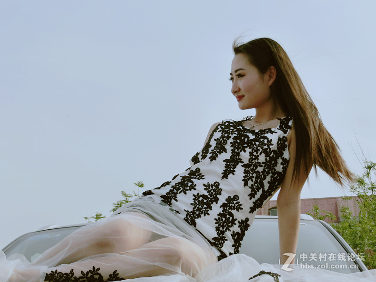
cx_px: 188
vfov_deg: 15.9
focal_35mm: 93
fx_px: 1010
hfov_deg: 21.1
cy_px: 141
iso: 100
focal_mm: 16.5
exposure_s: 1/1000
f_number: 5.6
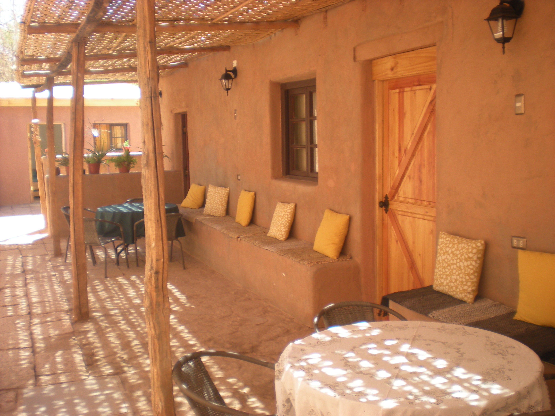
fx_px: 609
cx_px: 278
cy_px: 208
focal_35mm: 38
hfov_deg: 49.0
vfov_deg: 37.7
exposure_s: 1/97.7
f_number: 3.1
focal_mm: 6.3
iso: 64
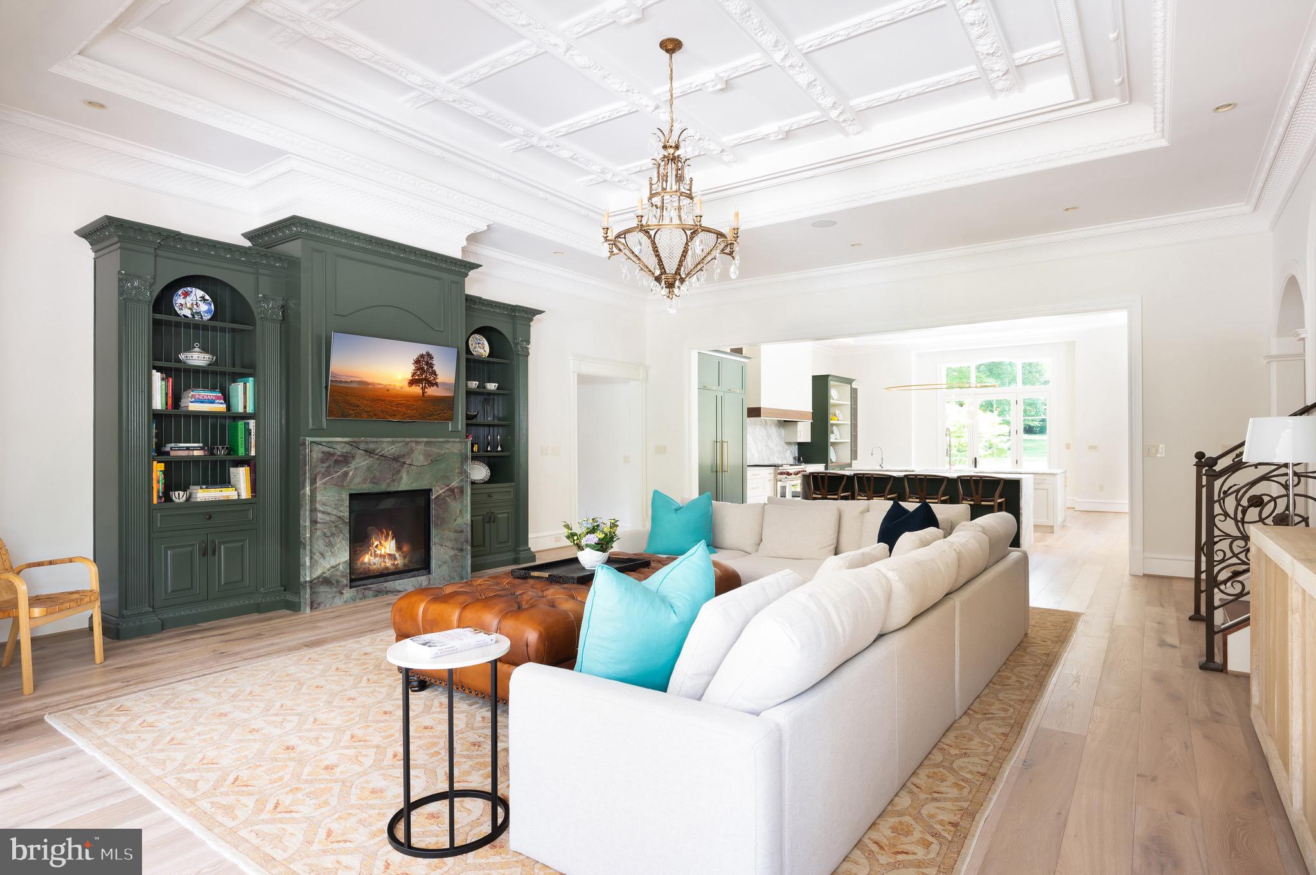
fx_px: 694
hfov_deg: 87.0
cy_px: 438
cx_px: 658
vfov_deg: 64.5
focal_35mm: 19
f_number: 14
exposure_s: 1/15
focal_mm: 19
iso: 800
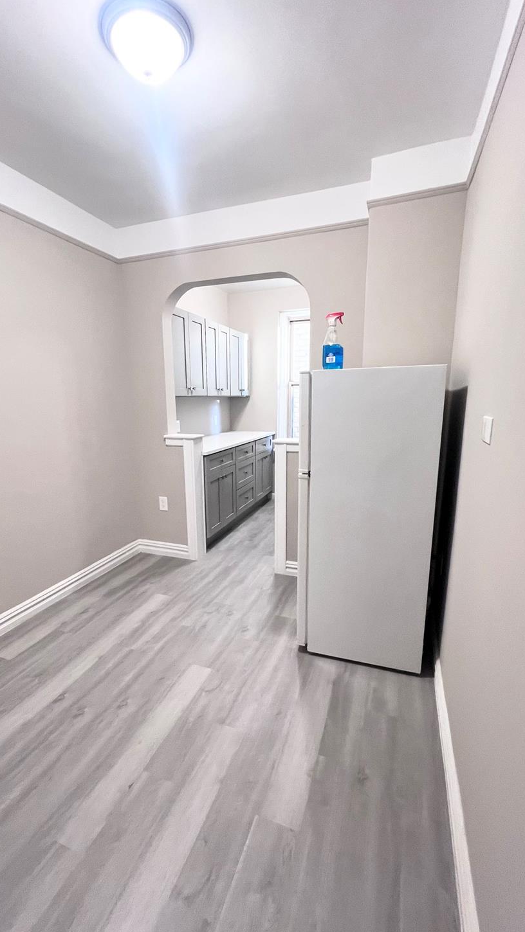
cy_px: 481
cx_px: 243
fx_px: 371
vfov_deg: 103.0
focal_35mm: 15
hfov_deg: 70.4
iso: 250
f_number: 1.8
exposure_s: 1/120
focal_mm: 1.57
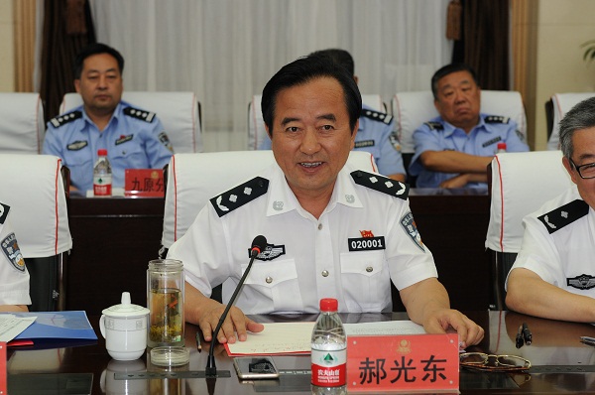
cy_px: 198
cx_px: 298
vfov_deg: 13.0
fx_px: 1733
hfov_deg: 19.5
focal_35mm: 105
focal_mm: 70
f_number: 5
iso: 500
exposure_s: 1/250
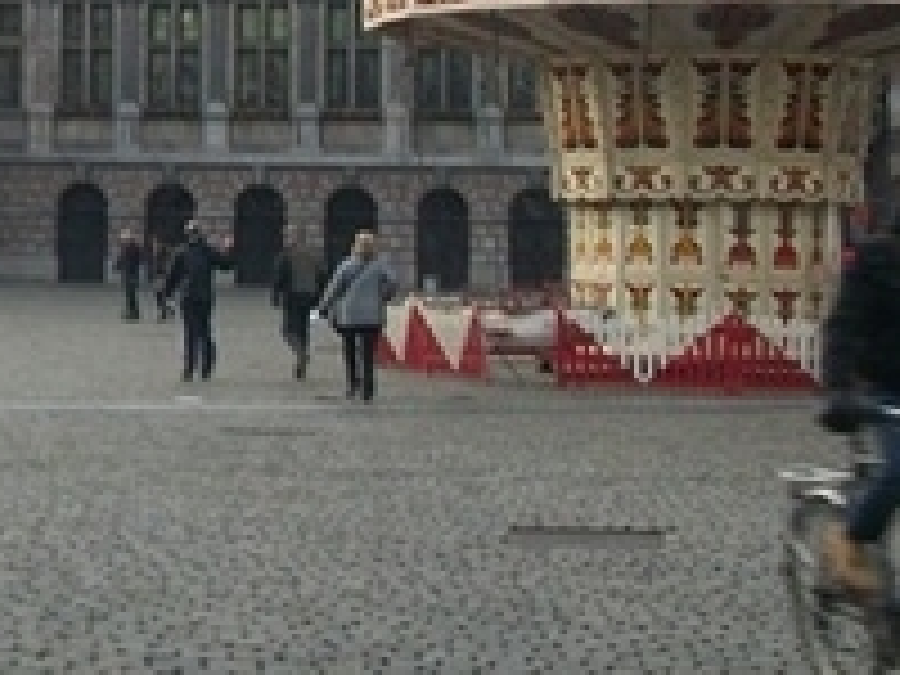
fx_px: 2496
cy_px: -50
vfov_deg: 15.1
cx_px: -238
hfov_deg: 19.1
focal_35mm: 96
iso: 80
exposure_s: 1/25
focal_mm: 5.7
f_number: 8.8
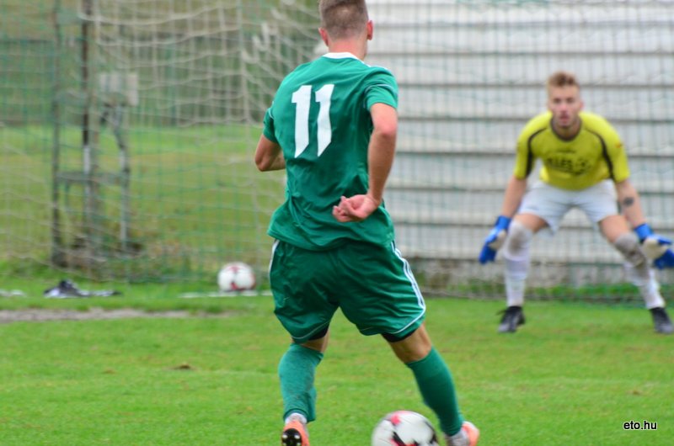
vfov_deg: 3.0
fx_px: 8408
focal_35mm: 450
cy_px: 223
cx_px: 337
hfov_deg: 4.6
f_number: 7.1
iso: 2000
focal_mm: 300
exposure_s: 1/640
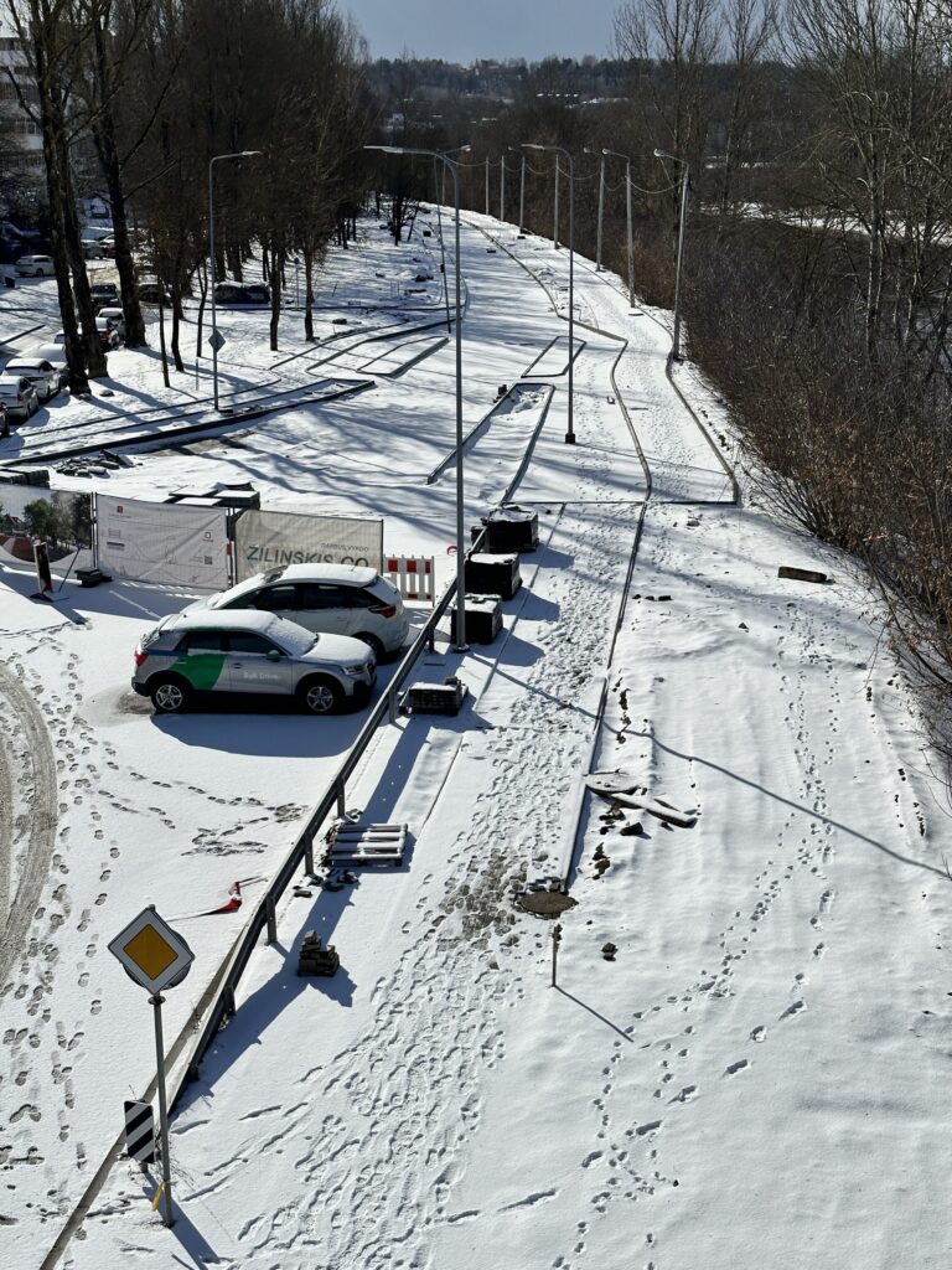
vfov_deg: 39.7
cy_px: 635
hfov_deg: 30.3
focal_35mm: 48
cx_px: 476
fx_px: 1760
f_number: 1.78
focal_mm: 6.86
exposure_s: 1/13699
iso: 64
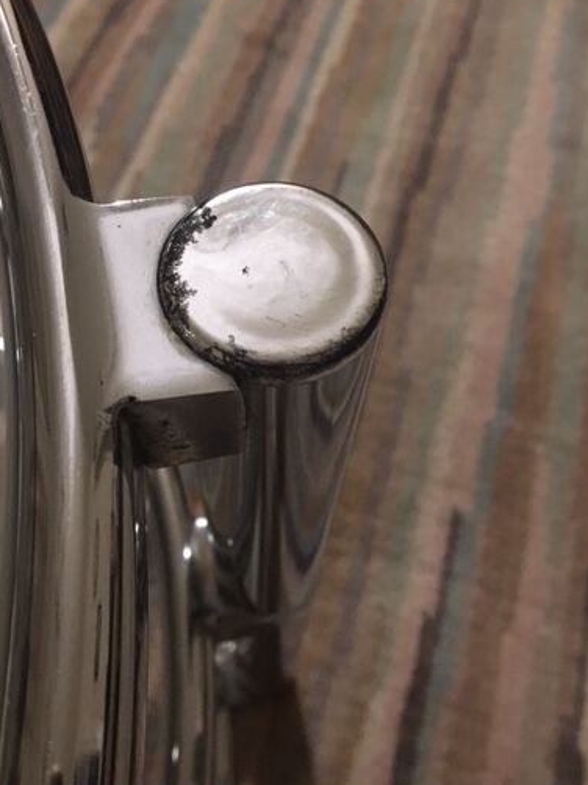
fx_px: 839
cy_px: 328
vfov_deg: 49.9
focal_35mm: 37
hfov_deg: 38.6
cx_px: 296
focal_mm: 4.15
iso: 400
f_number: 2.2
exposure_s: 1/17
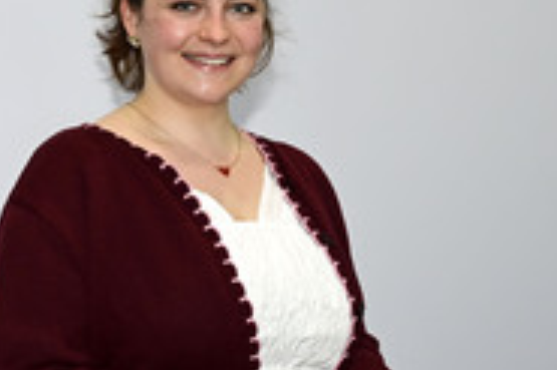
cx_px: 182
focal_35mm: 100
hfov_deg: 20.4
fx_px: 1546
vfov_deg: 13.7
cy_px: 223
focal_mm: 41
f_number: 5
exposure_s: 1/200
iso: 1600
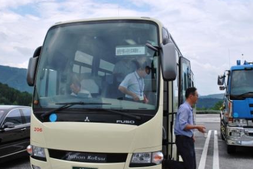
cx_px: 126
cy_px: 85
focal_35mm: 44
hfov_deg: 44.5
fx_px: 309
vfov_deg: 30.5
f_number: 8
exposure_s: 1/250
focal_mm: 28
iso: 100
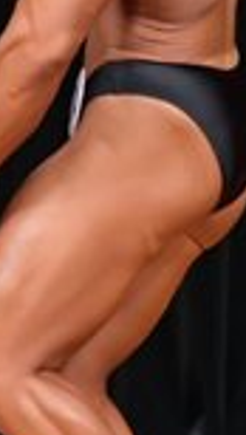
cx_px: 171
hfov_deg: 0.8
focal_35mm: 1501
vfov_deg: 1.4
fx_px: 17349
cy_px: 116
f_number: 5.6
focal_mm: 190
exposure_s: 1/400
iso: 5000
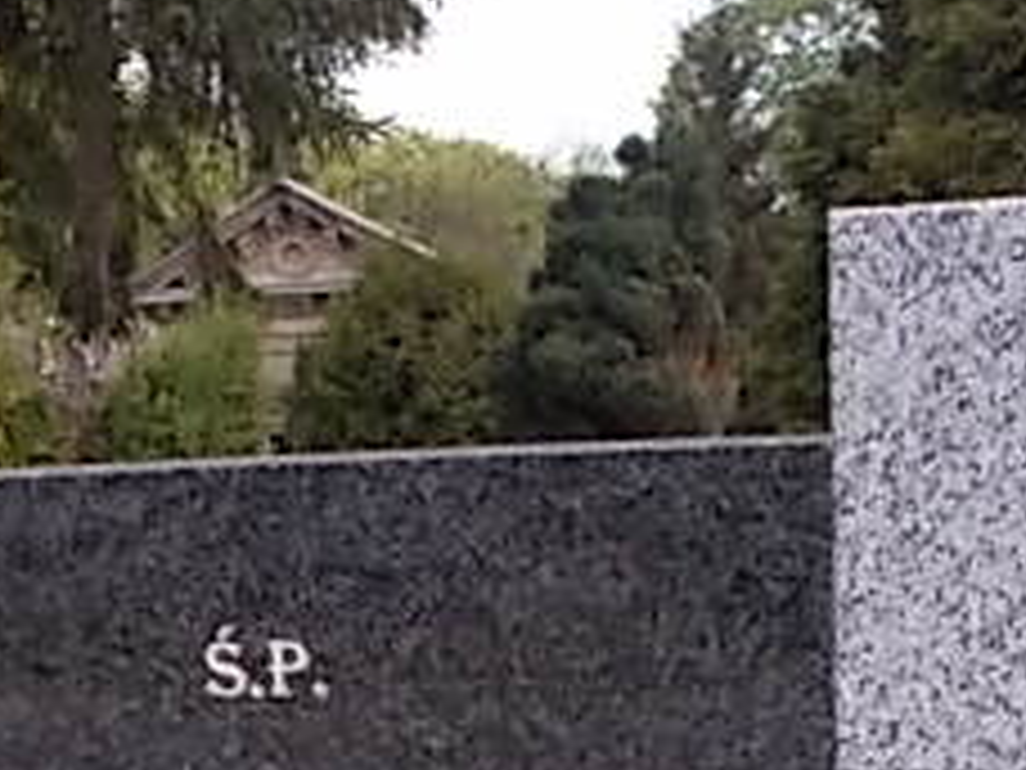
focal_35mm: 73
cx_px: 544
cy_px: 937
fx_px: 2164
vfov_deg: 19.0
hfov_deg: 26.7
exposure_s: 1/400
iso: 80
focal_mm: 4.6
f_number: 3.2
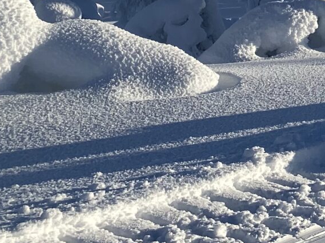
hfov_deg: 14.4
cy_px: -148
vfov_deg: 12.0
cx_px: 627
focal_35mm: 116
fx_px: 1089
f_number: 1.8
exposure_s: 1/3731
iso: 32
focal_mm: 4.25
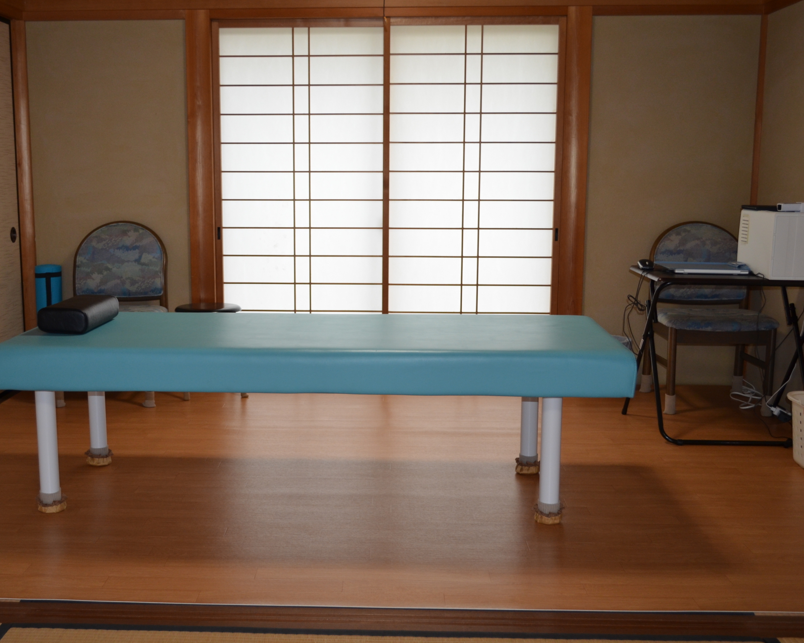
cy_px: 323
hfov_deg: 44.6
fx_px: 976
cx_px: 324
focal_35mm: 41
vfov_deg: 36.5
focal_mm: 24
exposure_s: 1/60
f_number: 4
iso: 450
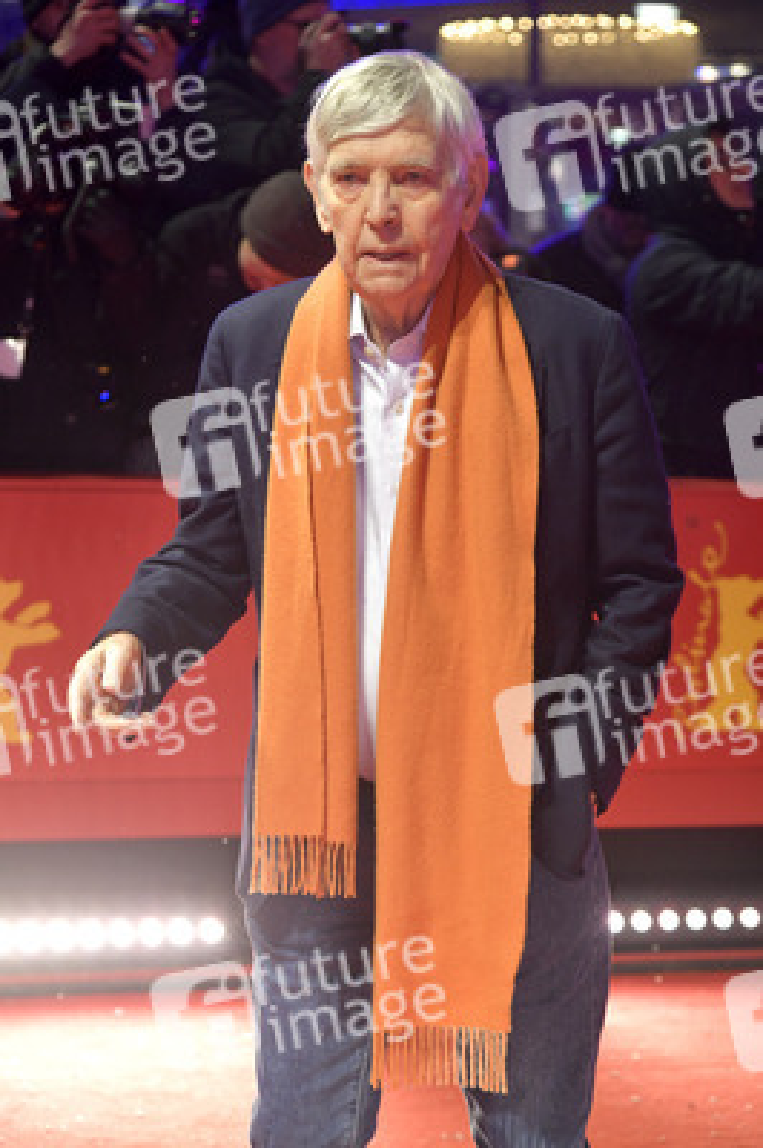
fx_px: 2930
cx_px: 382
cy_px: 574
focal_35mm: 92
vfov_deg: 22.2
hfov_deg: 14.8
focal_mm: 92
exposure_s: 1/200
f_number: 5.6
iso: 2000
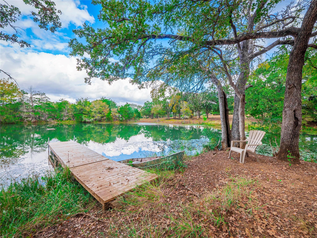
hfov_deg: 102.1
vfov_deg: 85.7
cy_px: 119
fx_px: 128
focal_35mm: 14
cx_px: 158
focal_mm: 7
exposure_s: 1/125
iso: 200
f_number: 8
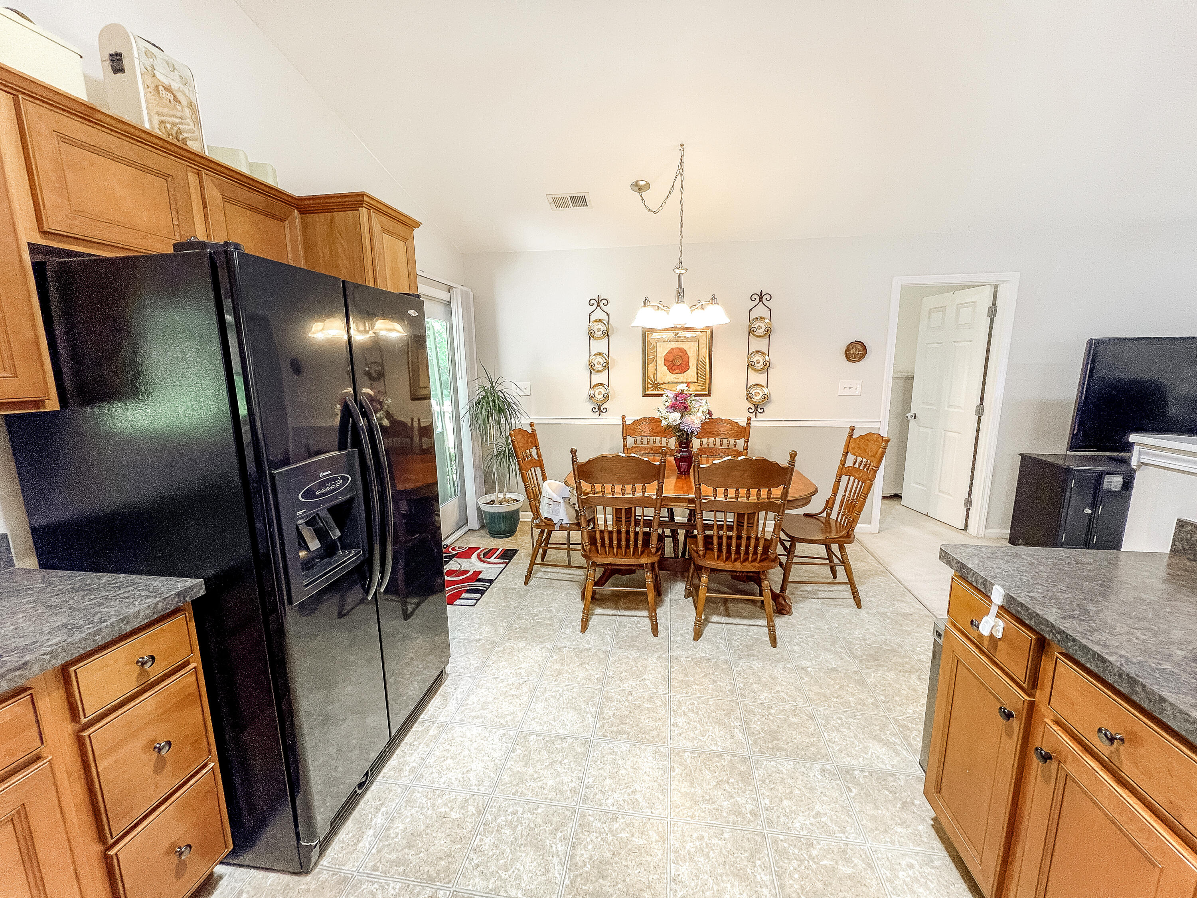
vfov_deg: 89.9
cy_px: 449
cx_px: 598
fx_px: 450
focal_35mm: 13
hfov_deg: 106.2
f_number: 1.8
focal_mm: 1.57
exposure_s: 1/60
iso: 200
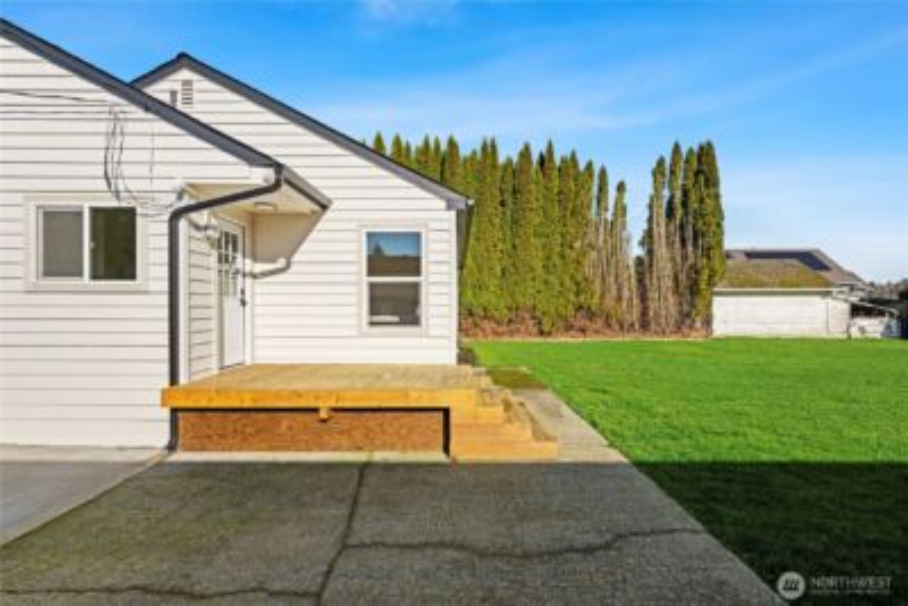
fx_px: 391
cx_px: 454
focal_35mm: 16
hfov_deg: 98.5
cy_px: 303
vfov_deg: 75.5
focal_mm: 15.5
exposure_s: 1/400
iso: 200
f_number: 8
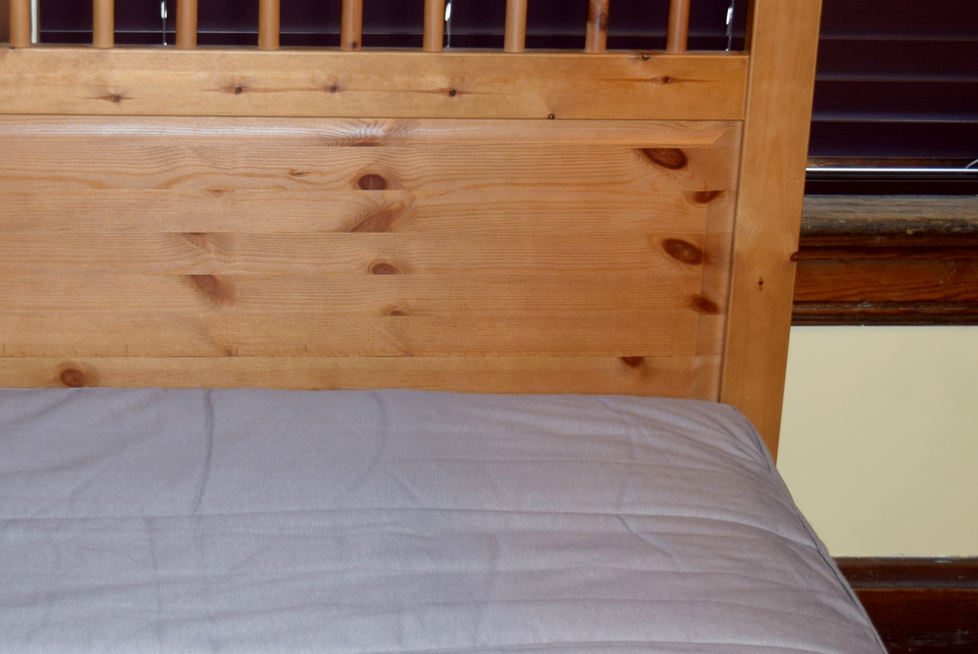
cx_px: 275
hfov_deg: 26.4
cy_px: 297
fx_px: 2063
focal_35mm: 76
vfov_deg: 18.0
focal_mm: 29
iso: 500
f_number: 4.2
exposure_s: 1/30
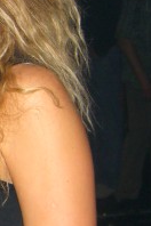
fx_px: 1007
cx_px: -129
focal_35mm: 160
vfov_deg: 12.8
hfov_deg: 8.2
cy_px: 106
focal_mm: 7.9
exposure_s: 1/60
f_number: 2.8
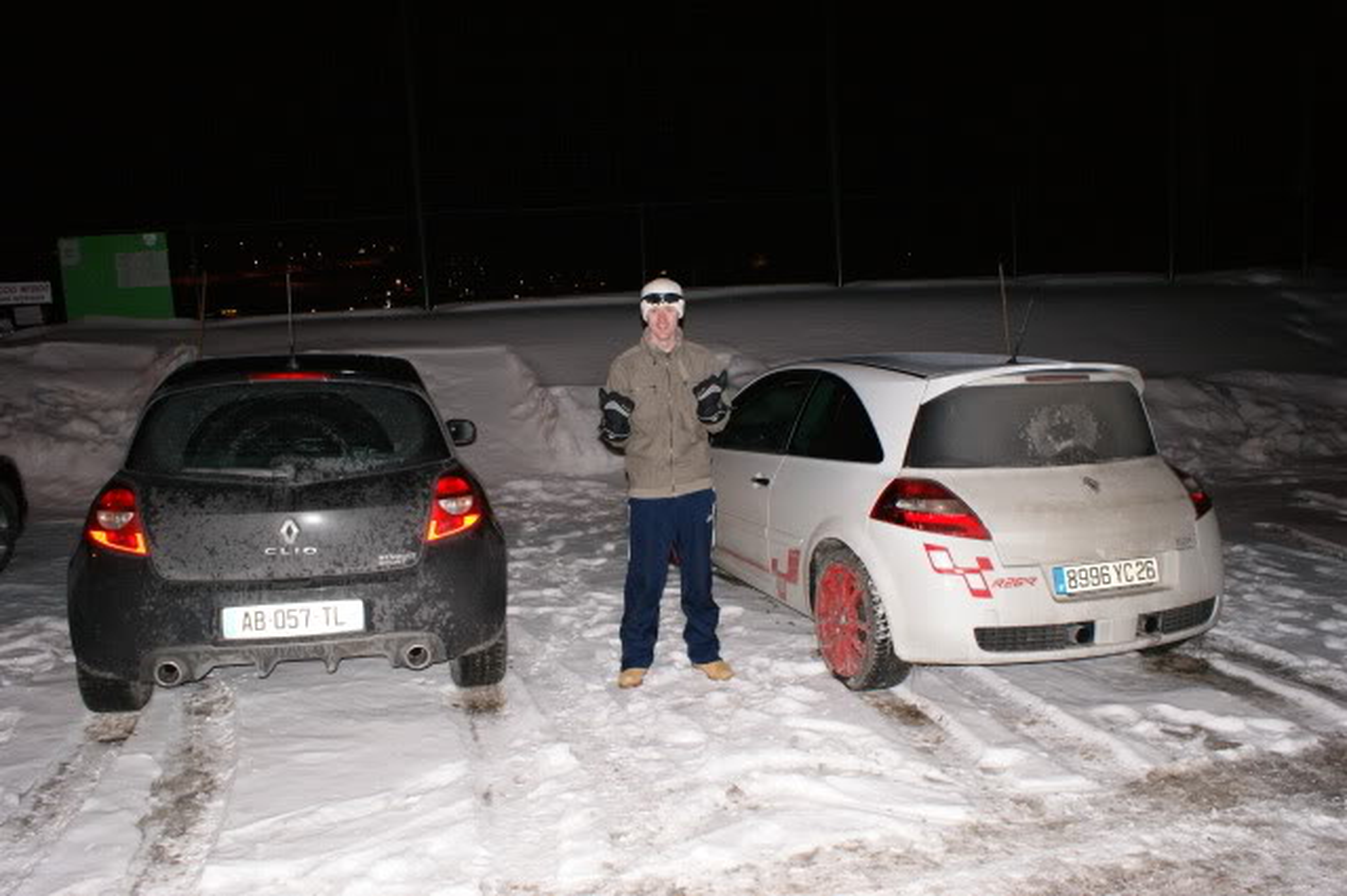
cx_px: 674
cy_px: 448
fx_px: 1009
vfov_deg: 47.9
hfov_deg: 67.4
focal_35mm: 27
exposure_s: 1/60
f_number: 5.6
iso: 400
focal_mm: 18
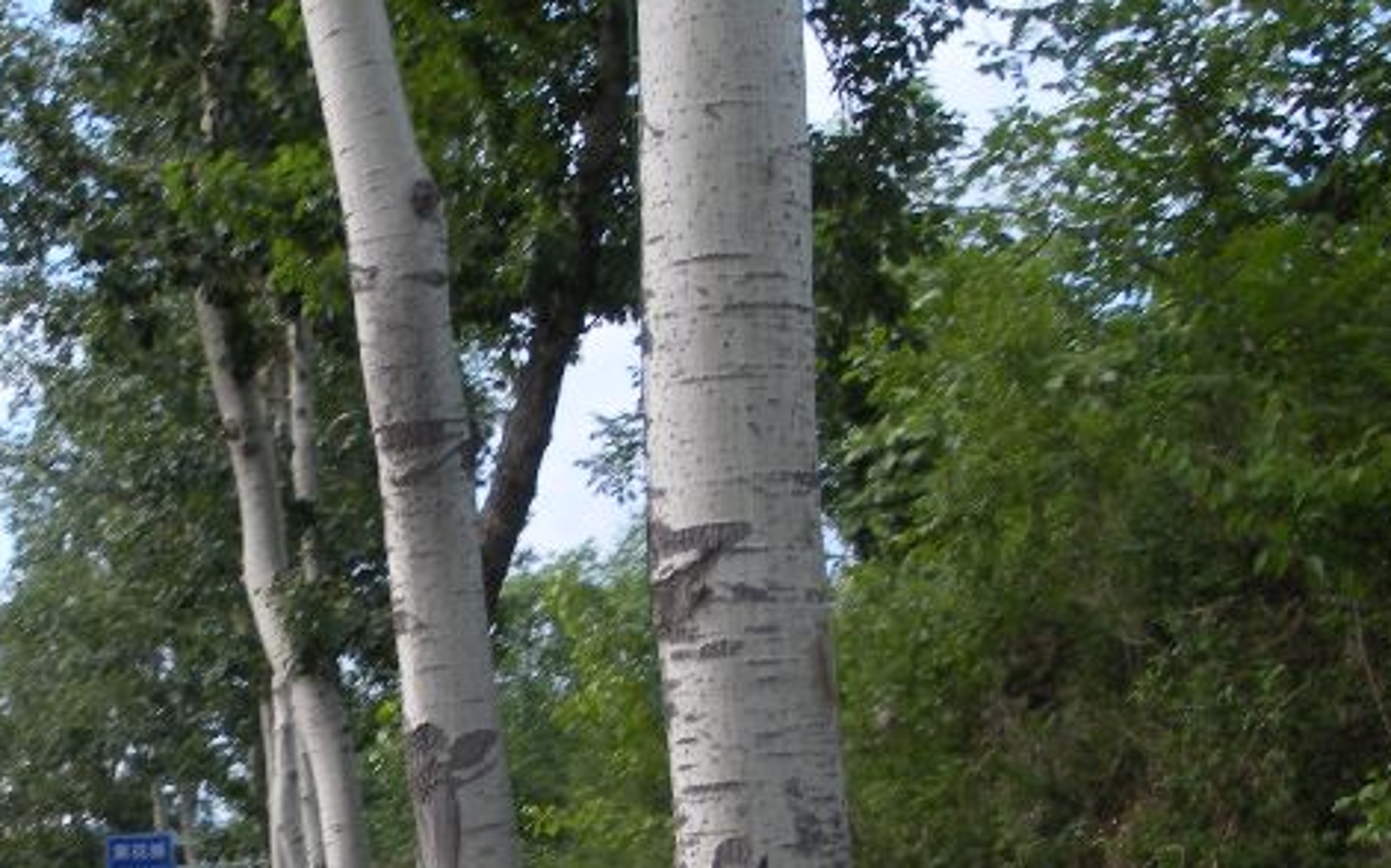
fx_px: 3145
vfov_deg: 15.3
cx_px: 343
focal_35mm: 83
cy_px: 965
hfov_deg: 24.7
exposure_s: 1/176
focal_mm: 6.3
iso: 64
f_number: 3.5
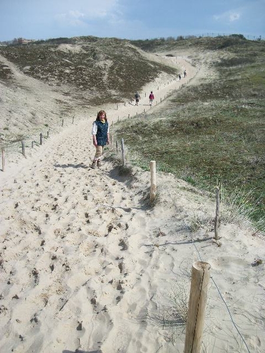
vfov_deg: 56.8
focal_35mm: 32
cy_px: 176
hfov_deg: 44.2
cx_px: 132
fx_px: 327
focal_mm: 5.7
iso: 80
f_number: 8.8
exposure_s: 1/200
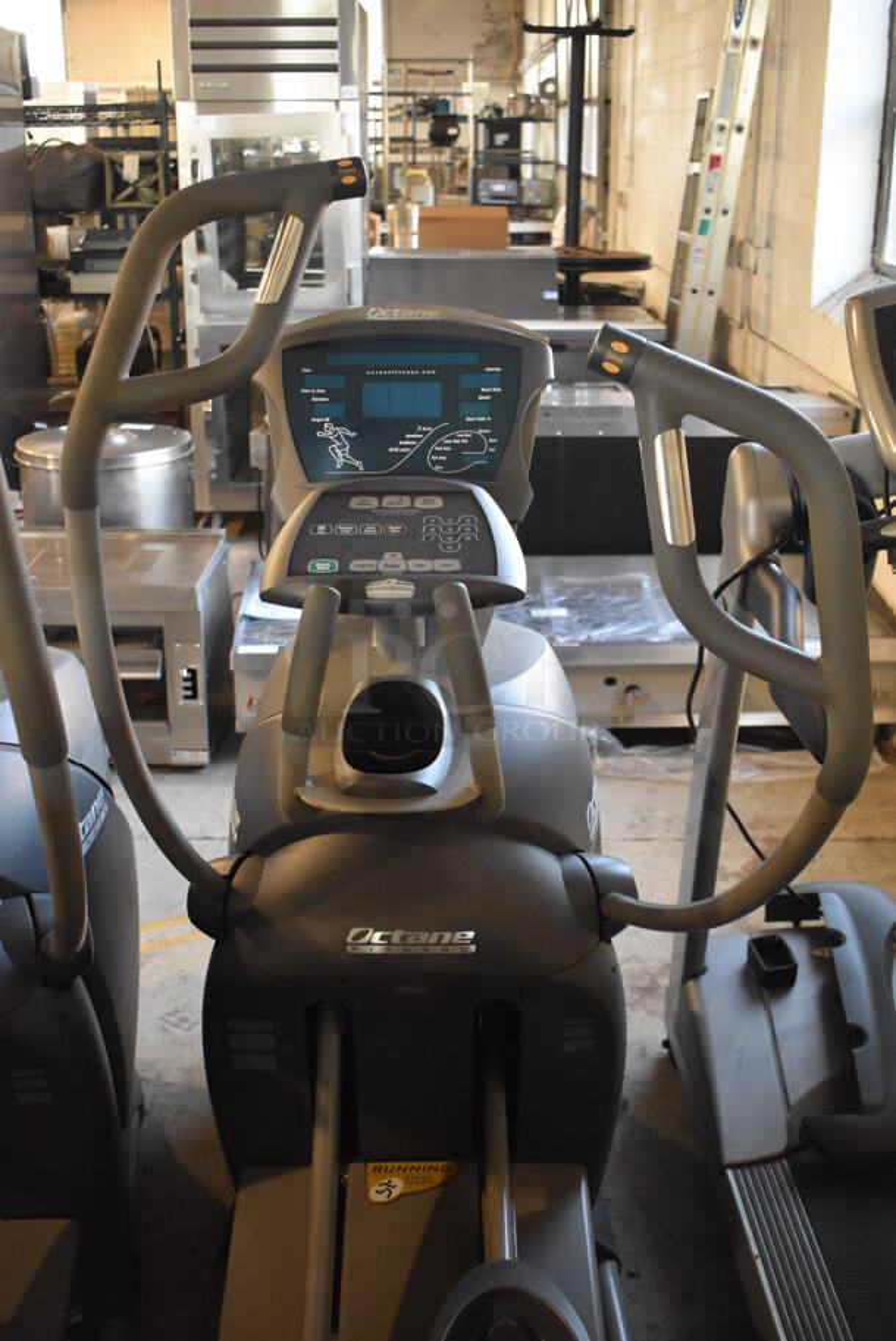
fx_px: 1454
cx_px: 448
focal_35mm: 39
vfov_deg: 49.5
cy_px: 670
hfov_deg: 34.3
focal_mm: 26
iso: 2800
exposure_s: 1/125
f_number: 4
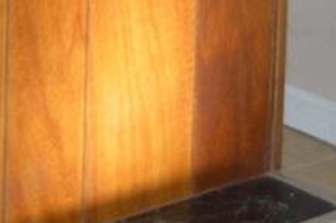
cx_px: -27
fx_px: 1334
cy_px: -267
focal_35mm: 143
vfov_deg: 8.9
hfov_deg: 14.1
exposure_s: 1/60
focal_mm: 20
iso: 400
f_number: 4
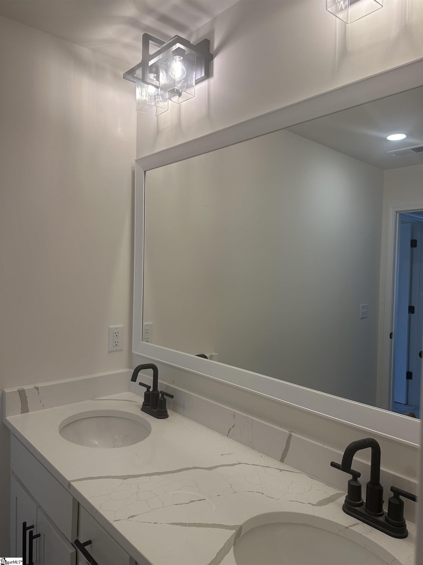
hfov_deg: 56.8
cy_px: 282
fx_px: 391
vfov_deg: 71.6
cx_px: 212
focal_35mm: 24
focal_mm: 6.86
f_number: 1.78
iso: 64
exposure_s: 1/241
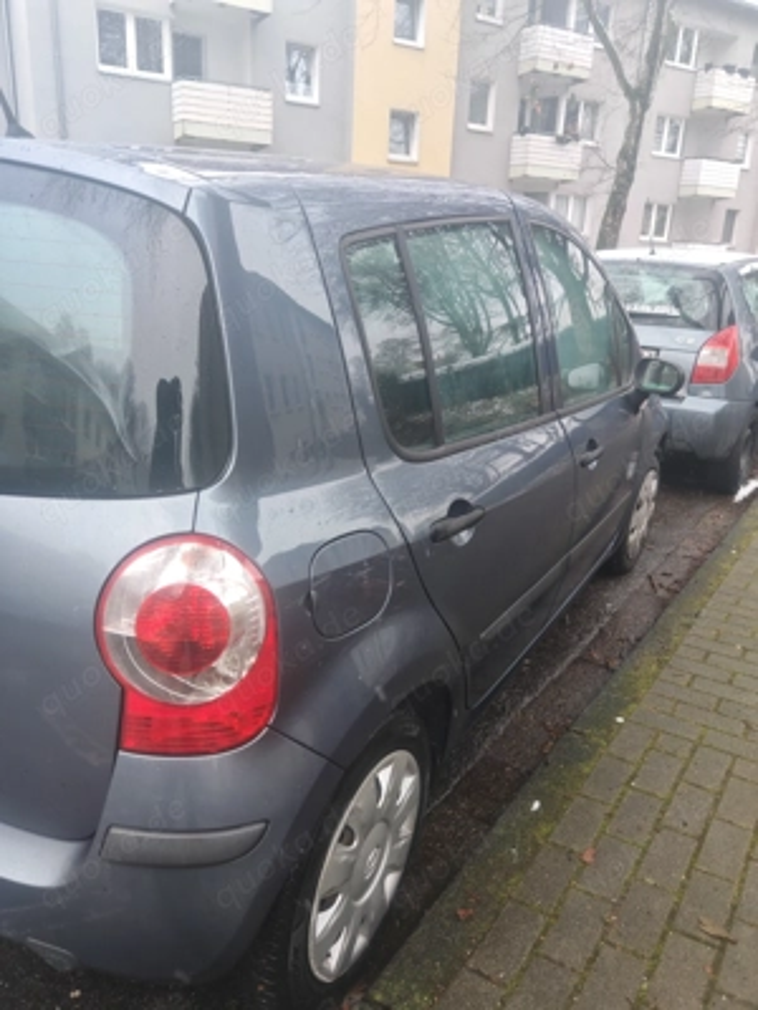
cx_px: 379
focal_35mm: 27
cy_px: 505
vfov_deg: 65.3
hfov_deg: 51.4
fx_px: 788
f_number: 1.9
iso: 100
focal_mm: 6.67
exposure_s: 1/100
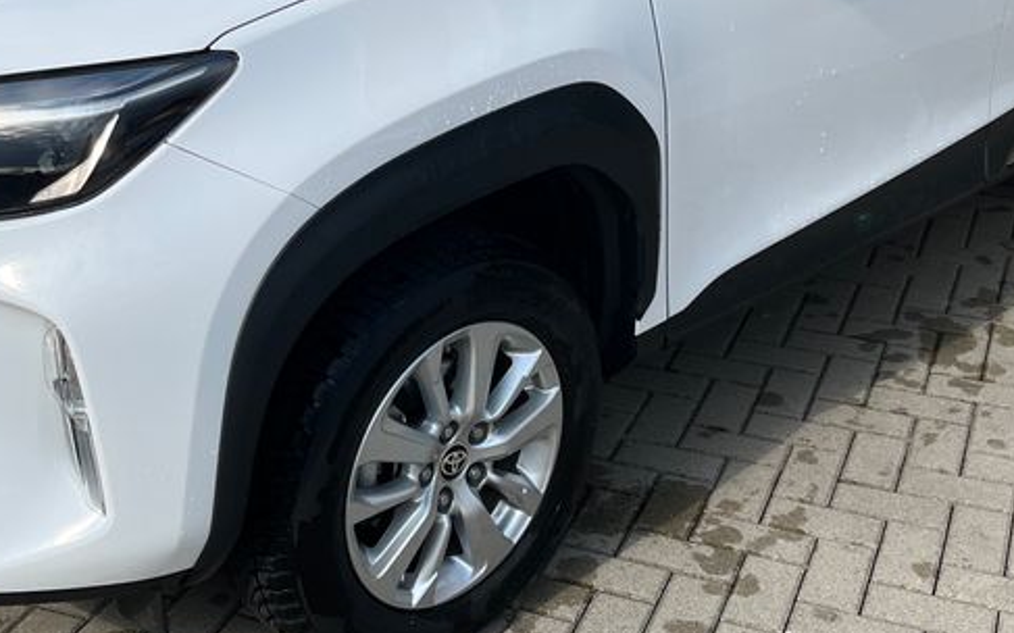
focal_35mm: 58
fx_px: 1602
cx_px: 404
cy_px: 181
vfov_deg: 22.2
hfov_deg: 35.0
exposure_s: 1/3049
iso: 50
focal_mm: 5.1
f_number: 1.6
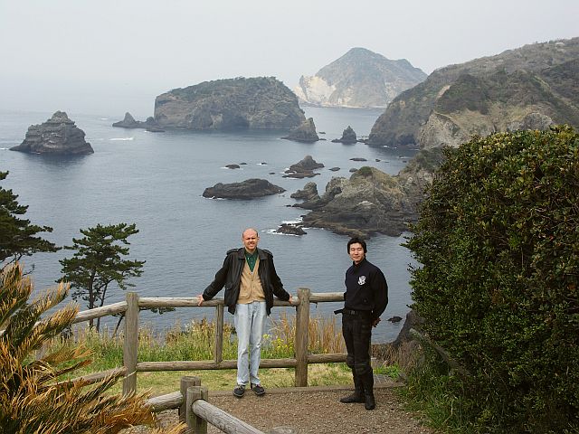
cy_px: 217
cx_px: 290
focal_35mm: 57
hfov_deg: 33.8
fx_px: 953
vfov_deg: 25.7
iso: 50
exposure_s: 1/200
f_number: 5.6
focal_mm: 14.8
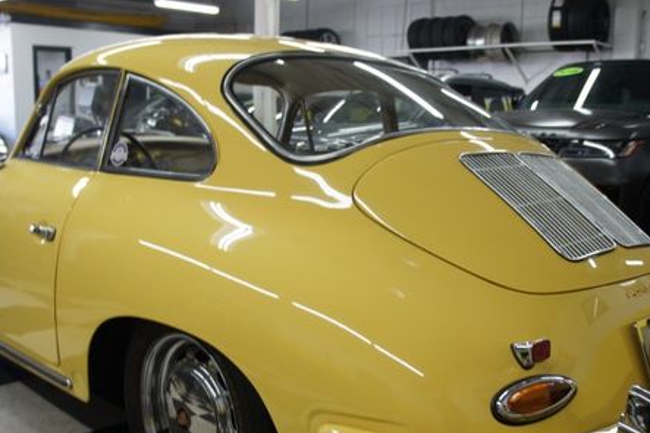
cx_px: 343
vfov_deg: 33.9
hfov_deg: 49.5
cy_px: 288
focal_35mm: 39
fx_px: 704
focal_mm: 18
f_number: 4
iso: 200
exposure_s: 1/30
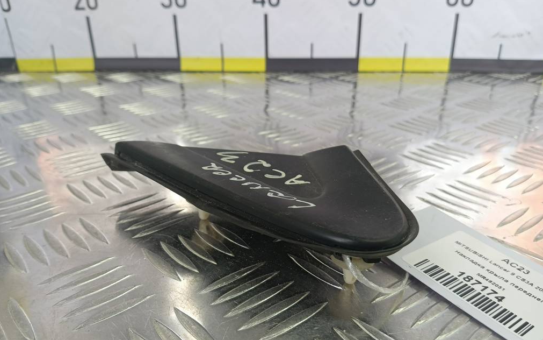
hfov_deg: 64.6
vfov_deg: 42.9
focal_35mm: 29
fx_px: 429
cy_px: 204
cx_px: 273
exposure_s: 1/50
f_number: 1.6
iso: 92
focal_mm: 4.11
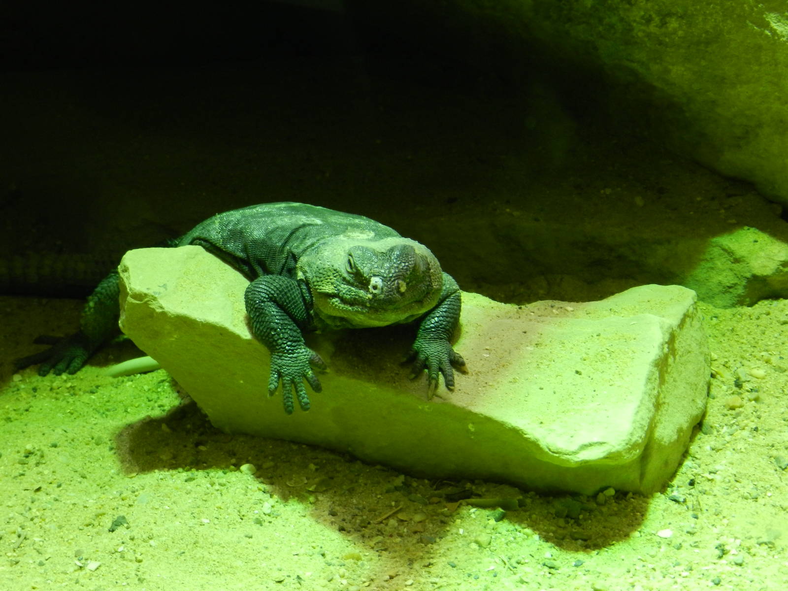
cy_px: 296
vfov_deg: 10.2
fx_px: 3301
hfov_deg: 13.6
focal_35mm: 145
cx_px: 394
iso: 400
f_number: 5.1
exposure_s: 1/25
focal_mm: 25.7
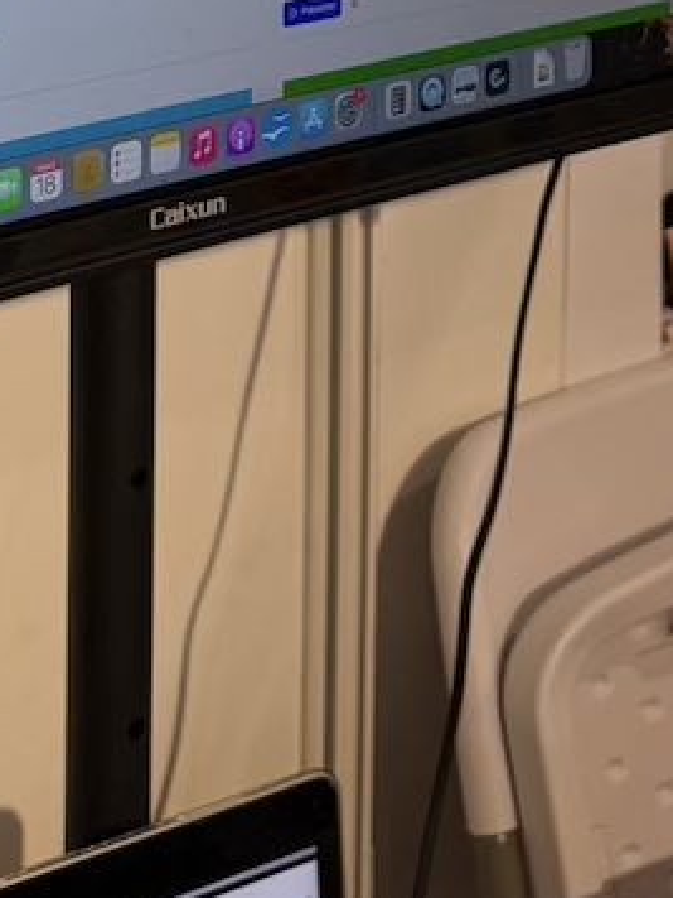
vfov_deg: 16.0
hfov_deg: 13.5
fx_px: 2800
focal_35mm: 108
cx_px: -50
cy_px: -618
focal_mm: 6.76
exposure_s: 1/92
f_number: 1.78
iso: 80
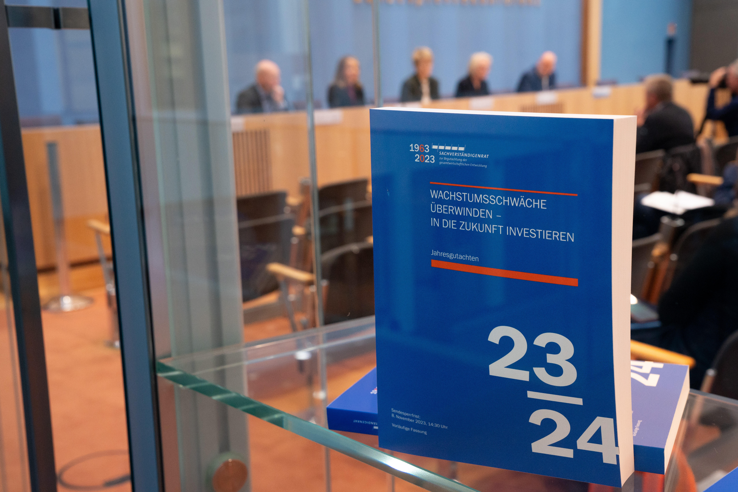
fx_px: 922
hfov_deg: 43.6
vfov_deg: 29.9
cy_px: 246
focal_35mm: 45
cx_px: 369
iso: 3200
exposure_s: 1/200
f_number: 7.1
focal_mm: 45
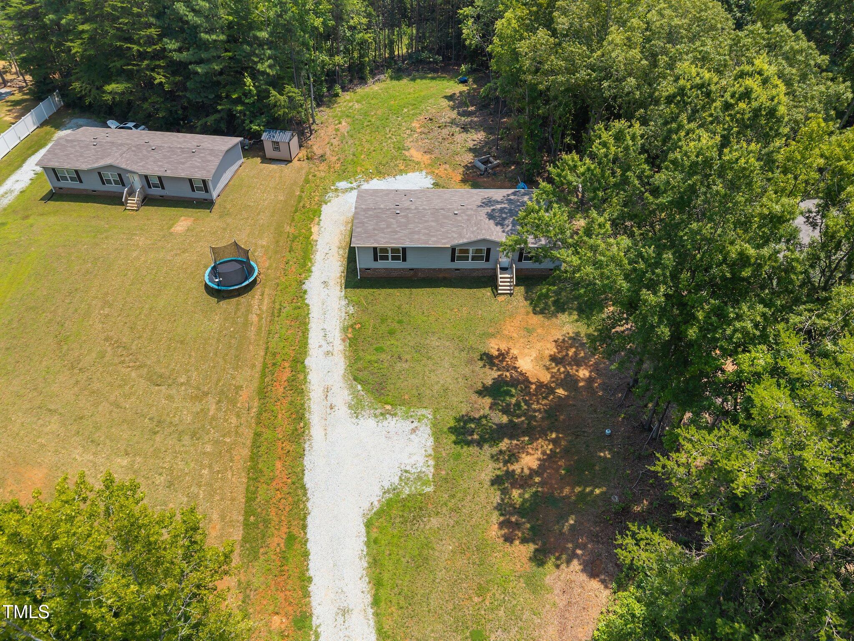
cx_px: 427
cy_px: 320
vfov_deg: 56.8
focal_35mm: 24
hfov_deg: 71.6
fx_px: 592
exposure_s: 1/2000
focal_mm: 8.67
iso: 150
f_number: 1.8
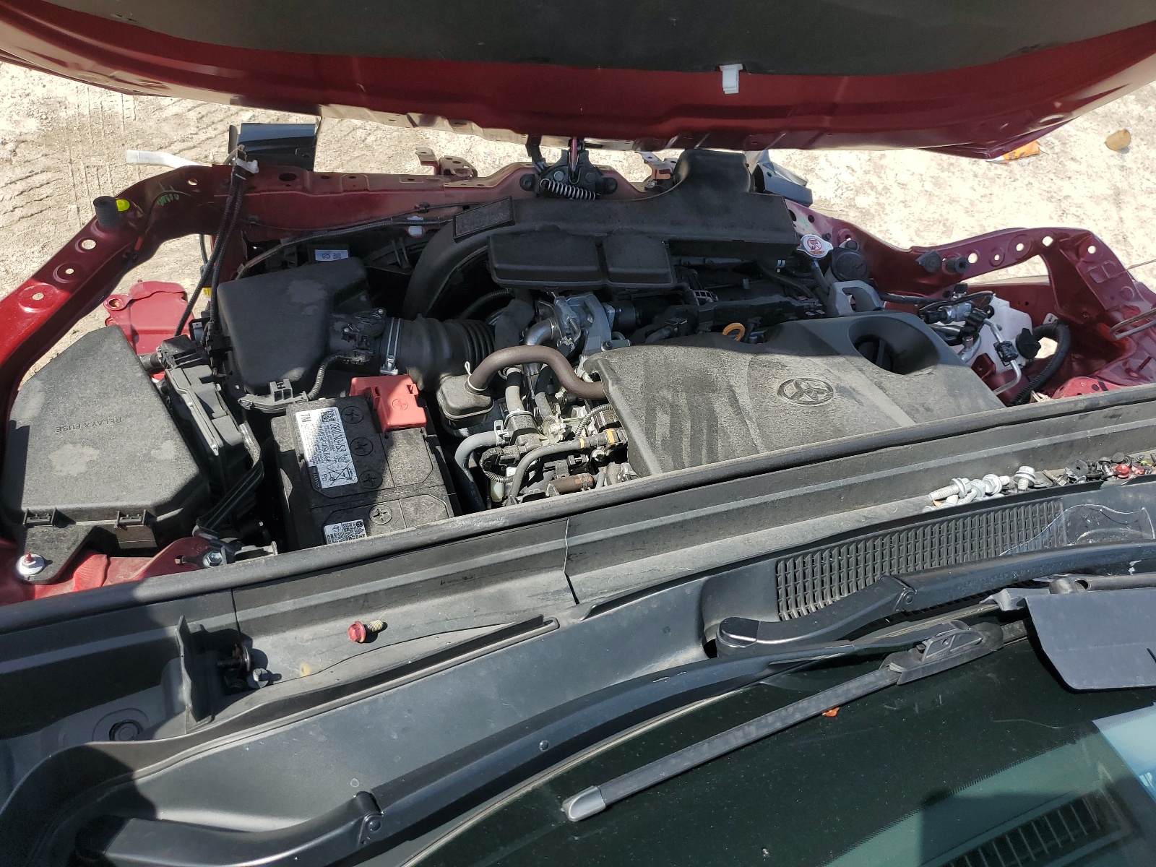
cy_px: 434
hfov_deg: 67.3
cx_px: 578
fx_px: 868
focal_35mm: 26
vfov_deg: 53.1
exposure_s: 1/1667
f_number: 1.5
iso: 50
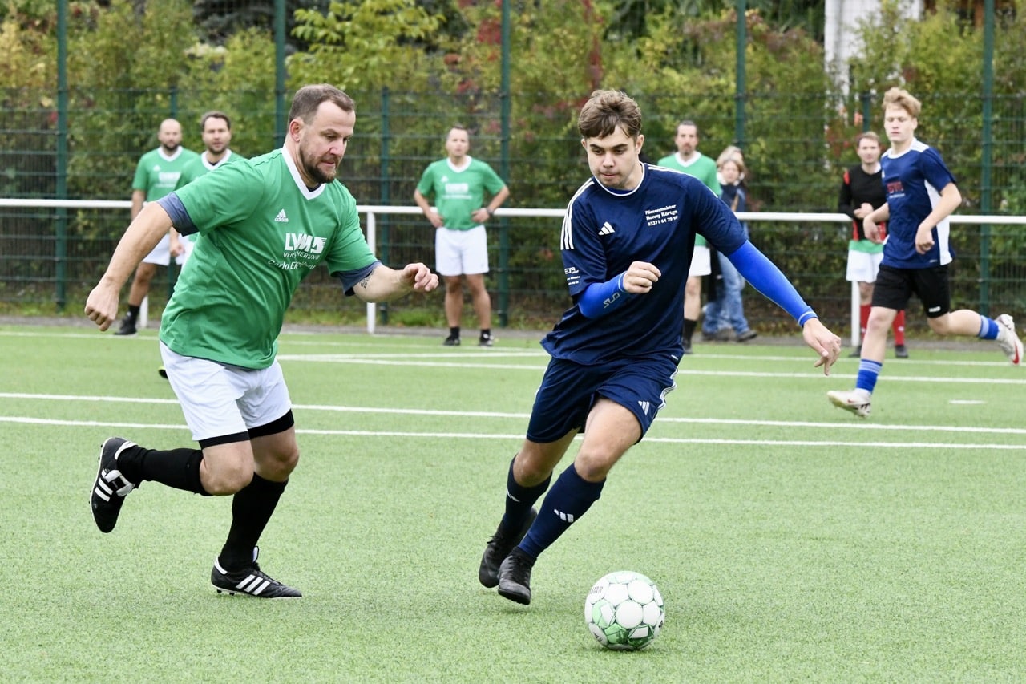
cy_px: 342
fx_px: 5129
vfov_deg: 7.6
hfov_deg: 11.4
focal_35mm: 180
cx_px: 513
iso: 6400
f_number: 9
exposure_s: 1/1600
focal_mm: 180
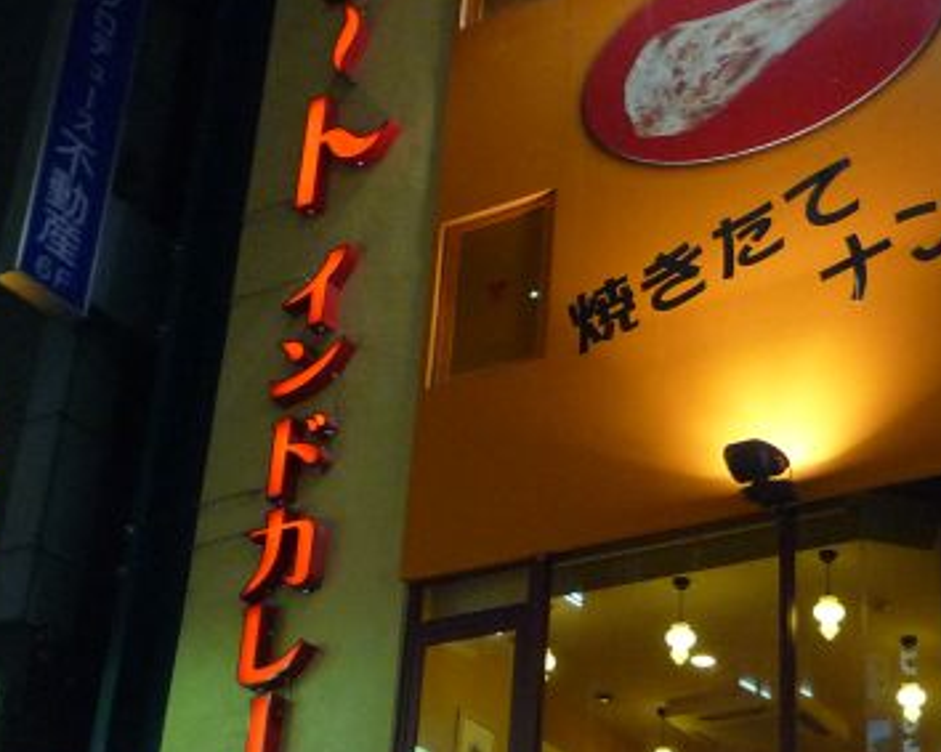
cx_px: 558
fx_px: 1671
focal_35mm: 60
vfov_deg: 25.1
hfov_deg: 31.4
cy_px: 571
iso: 320
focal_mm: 4.4
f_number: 2.8
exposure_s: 1/30
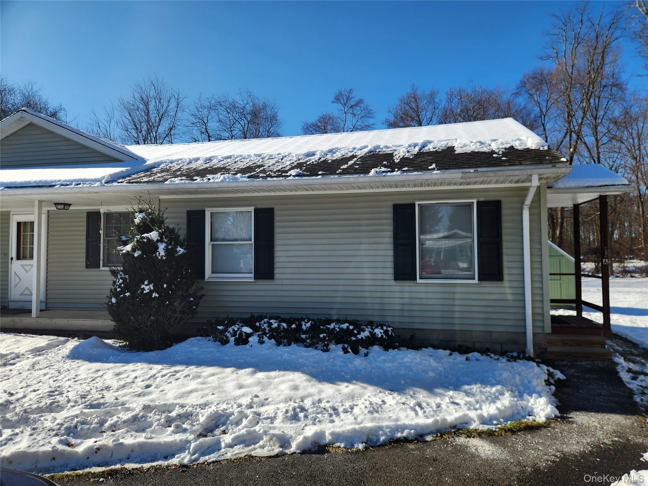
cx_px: 324
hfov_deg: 73.9
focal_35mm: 23
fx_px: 431
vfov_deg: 58.9
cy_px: 243
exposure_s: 1/1610
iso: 20
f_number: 1.8
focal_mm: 5.4
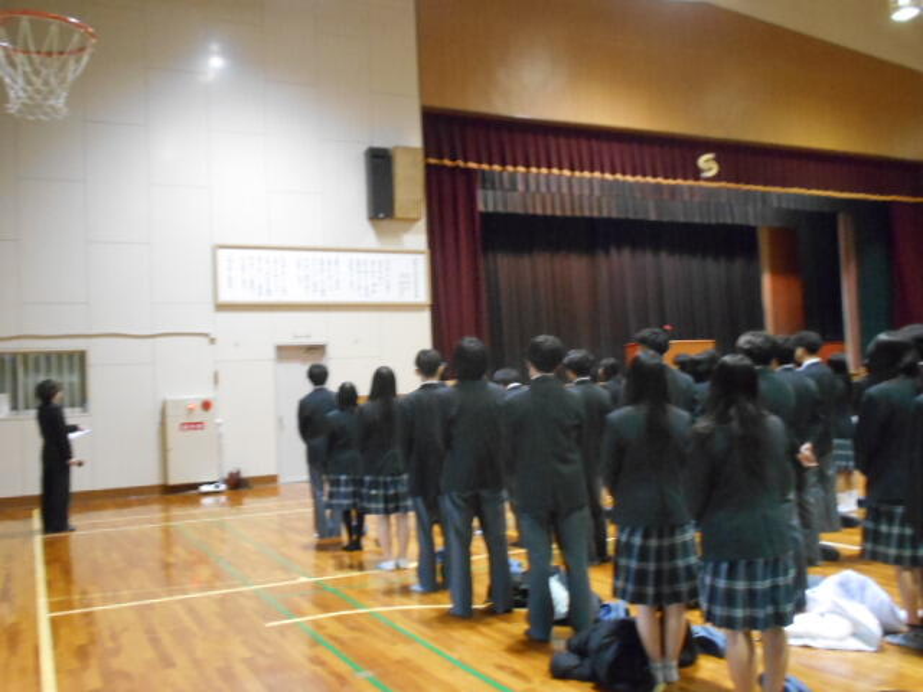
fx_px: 907
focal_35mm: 34
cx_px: 462
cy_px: 346
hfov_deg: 54.0
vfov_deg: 41.8
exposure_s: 1/15
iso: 800
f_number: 3.6
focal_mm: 5.8
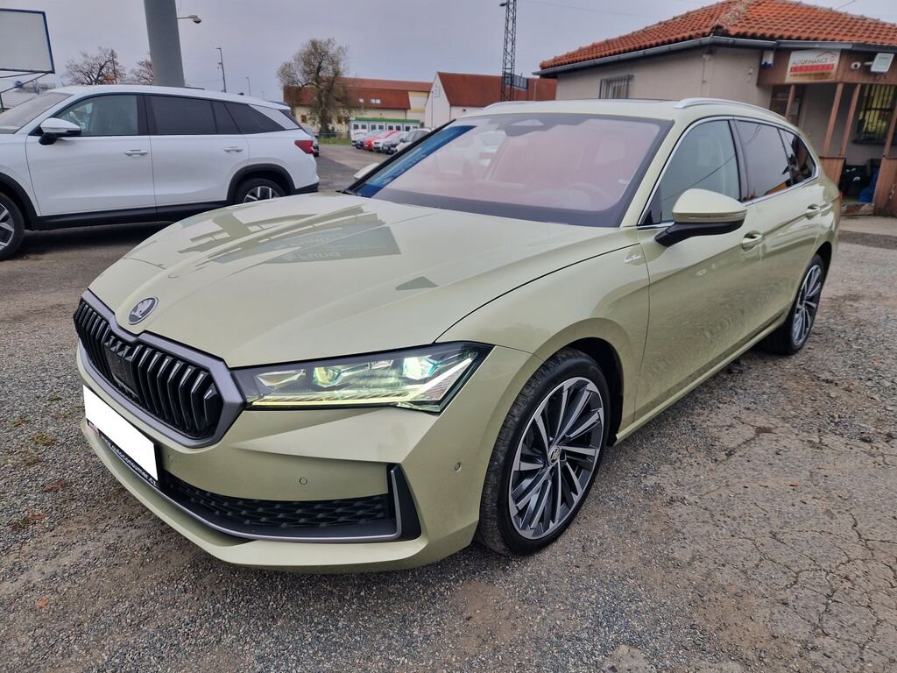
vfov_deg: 58.9
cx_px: 448
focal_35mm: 23
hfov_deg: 73.9
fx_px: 596
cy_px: 336
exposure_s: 1/54
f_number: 1.8
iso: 50
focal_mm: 5.4
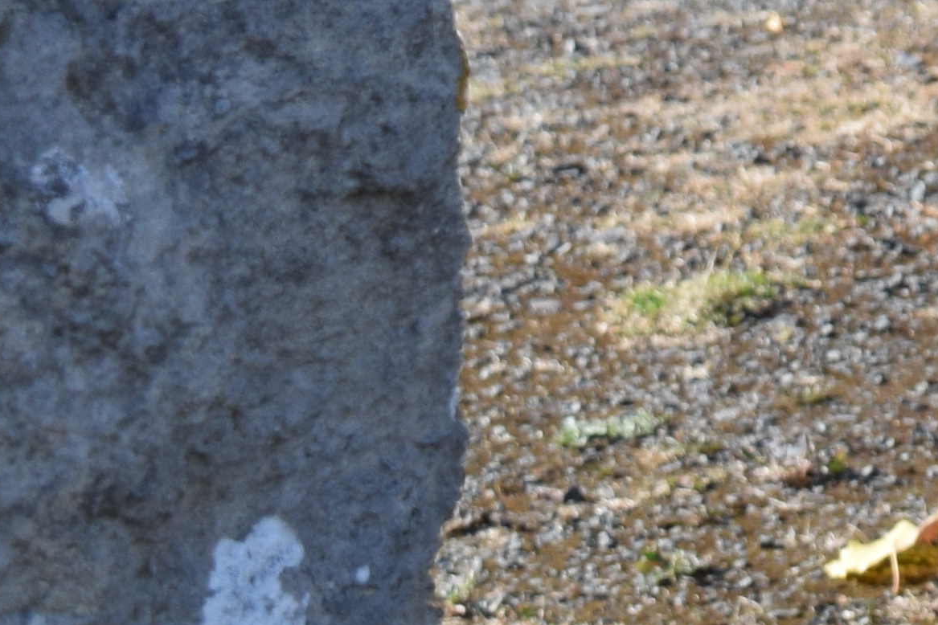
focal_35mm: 224
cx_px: 2285
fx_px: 5825
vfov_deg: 5.9
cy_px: -971
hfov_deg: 8.4
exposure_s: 1/250
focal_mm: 29
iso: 220
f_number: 8
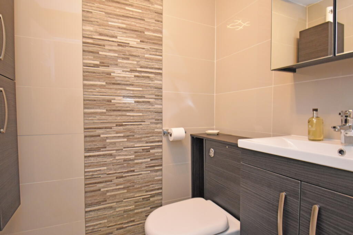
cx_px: 176
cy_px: 118
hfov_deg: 85.4
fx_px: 191
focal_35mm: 20
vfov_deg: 63.2
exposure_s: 1/60
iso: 2500
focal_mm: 13
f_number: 4
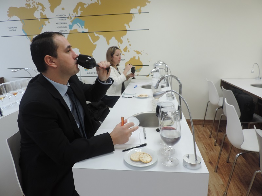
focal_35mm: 24
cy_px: 98
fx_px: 182
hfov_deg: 71.6
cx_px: 131
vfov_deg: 56.8
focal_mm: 4.3
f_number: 3
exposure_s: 1/30
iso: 180
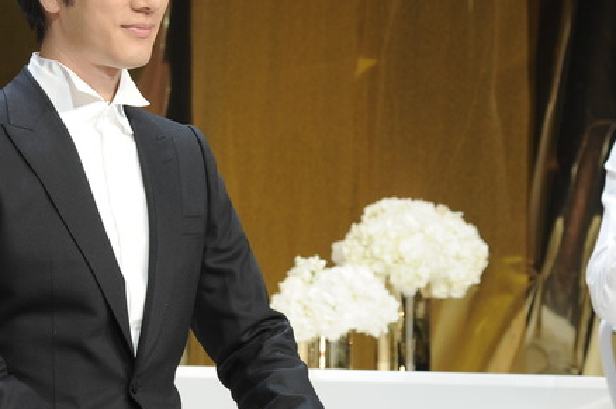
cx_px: 114
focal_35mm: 234
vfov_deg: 5.9
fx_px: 3999
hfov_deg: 8.8
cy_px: 151
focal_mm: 100
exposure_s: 1/125
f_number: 5
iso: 1000
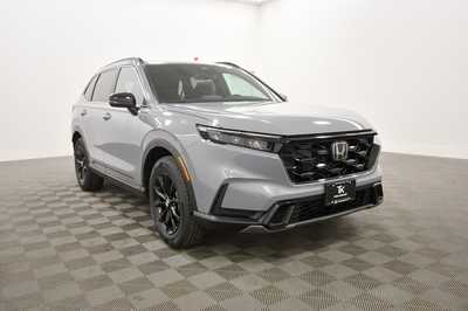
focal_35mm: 27
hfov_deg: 67.4
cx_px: 234
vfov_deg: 47.9
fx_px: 351
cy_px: 156
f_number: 5.3
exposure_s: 1/125
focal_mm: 18
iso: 1100
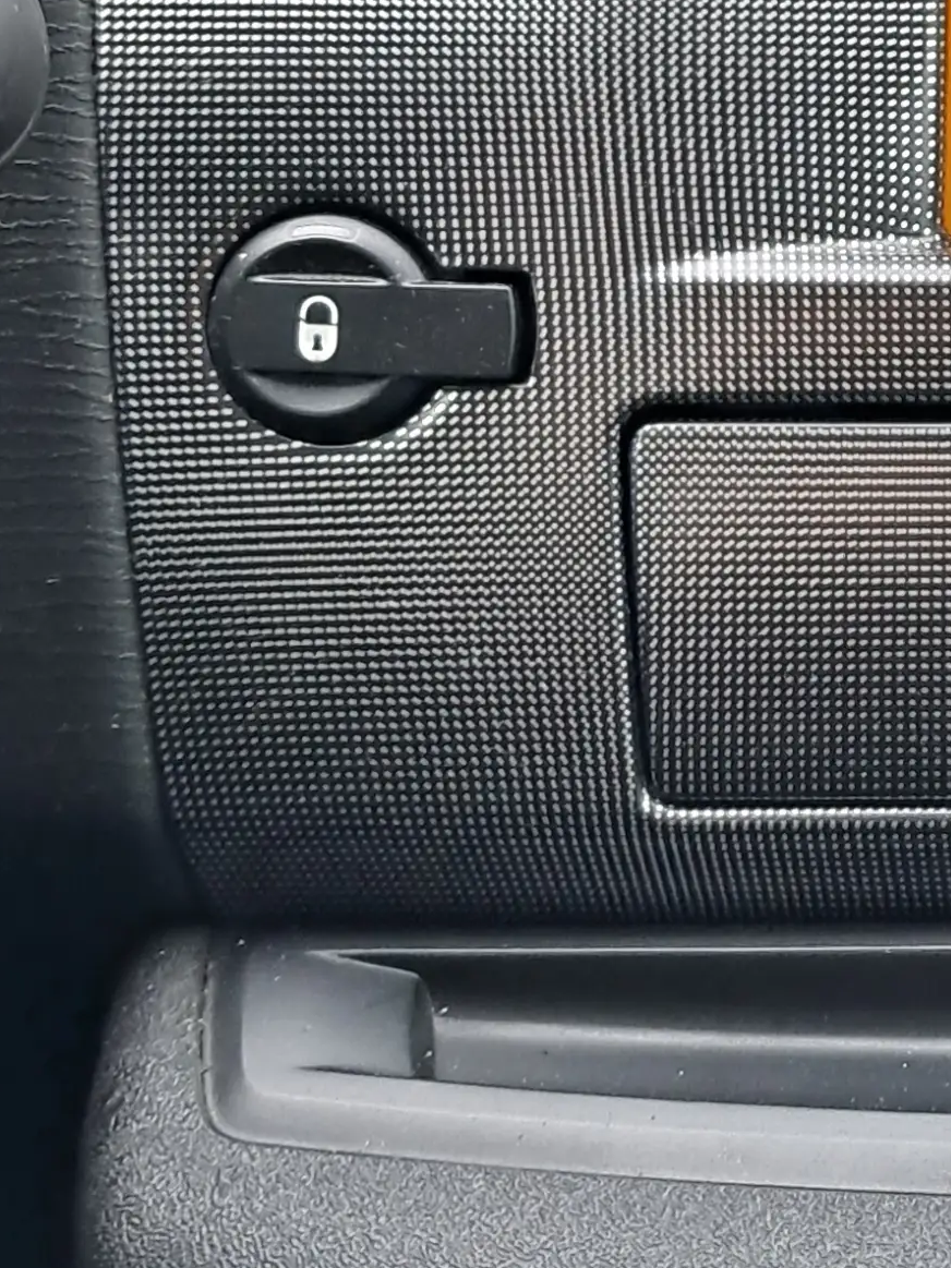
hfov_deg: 14.8
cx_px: 1411
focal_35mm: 93
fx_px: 3407
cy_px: 198
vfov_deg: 20.8
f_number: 1.8
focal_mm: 4
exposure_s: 1/50
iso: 125
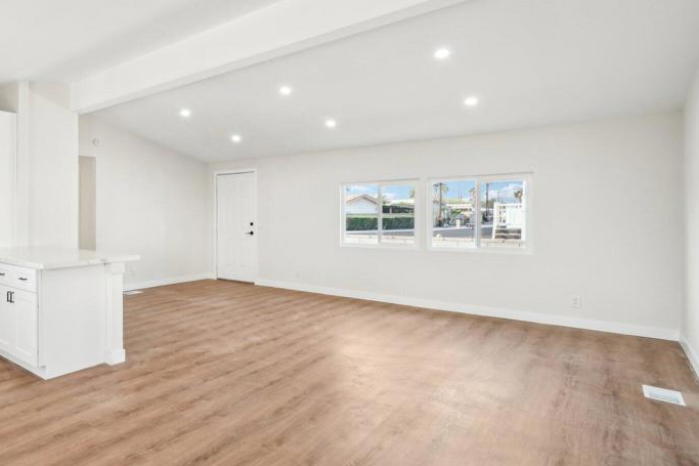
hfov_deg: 77.5
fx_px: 408
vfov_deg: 59.1
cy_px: 195
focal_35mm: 21
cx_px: 211
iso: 320
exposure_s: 1/30
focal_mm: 14
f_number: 8
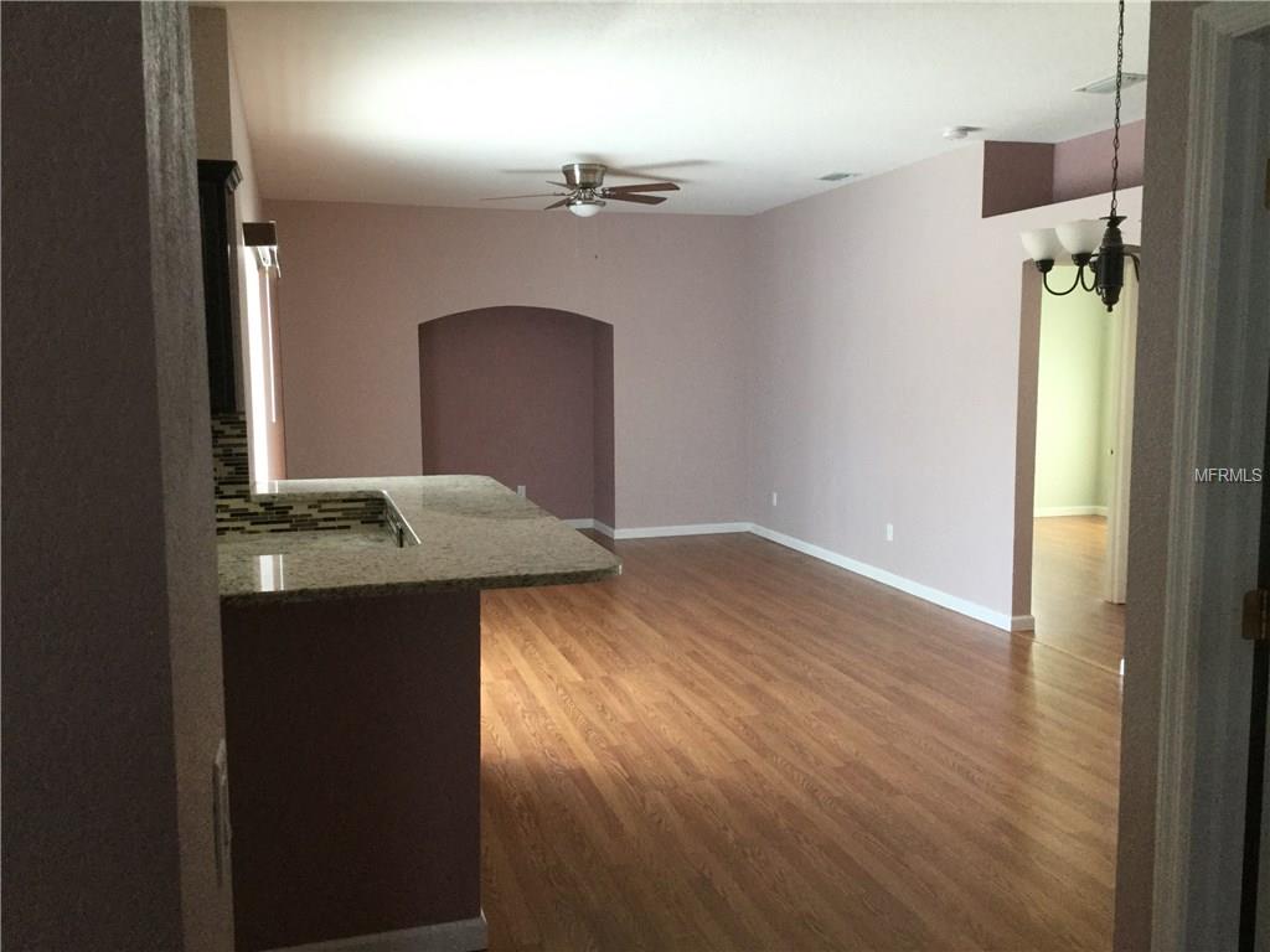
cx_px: 635
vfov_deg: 45.4
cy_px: 476
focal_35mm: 31
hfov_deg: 58.4
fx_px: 1137
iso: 40
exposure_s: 1/30
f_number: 2.4
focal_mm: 3.3
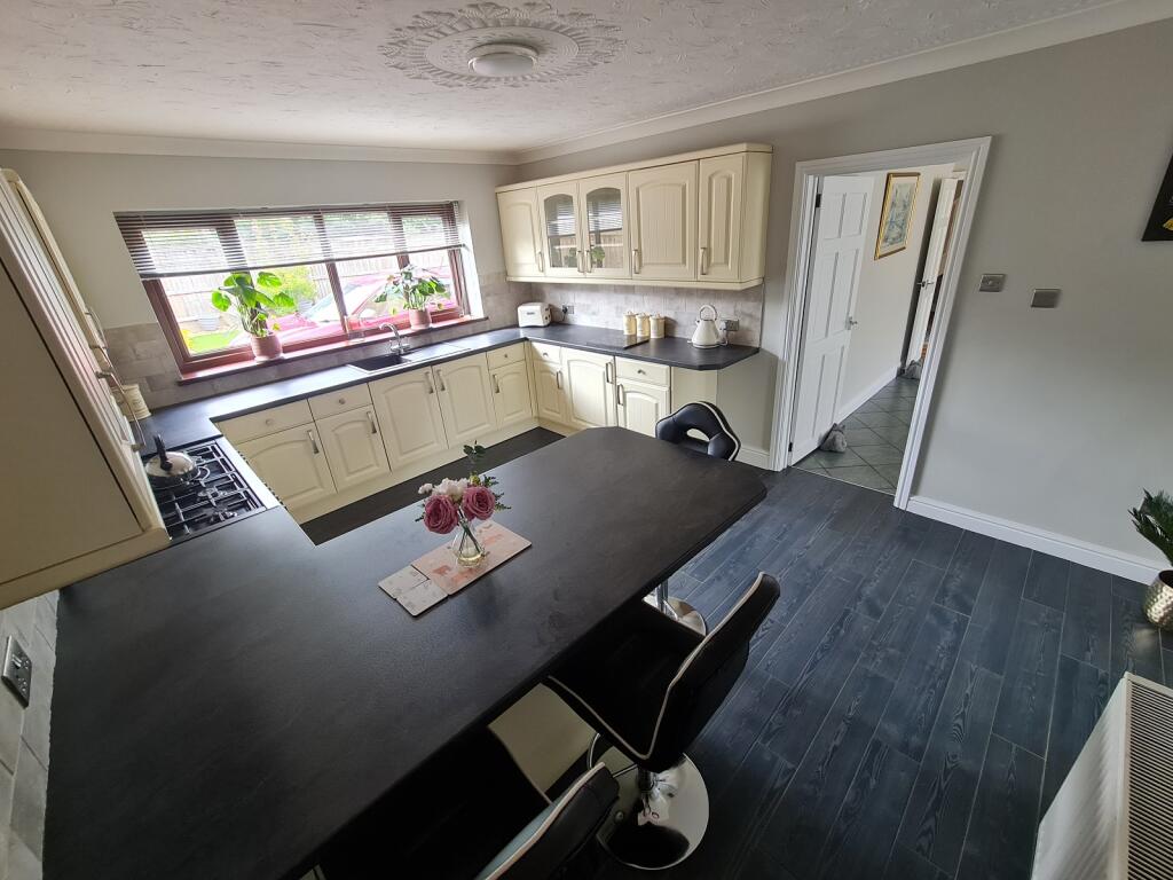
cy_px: 440
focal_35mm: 13
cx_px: 586
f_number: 2.2
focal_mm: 2.2
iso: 125
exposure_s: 1/50
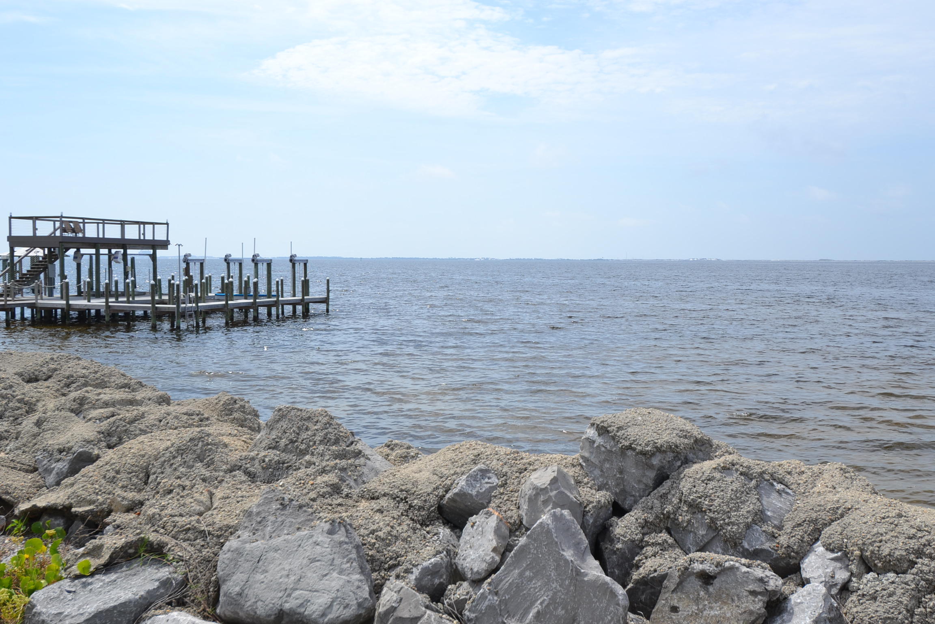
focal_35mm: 36
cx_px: 468
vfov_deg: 36.9
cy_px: 312
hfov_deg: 53.1
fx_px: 935
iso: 100
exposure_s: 1/320
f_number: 9
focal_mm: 24
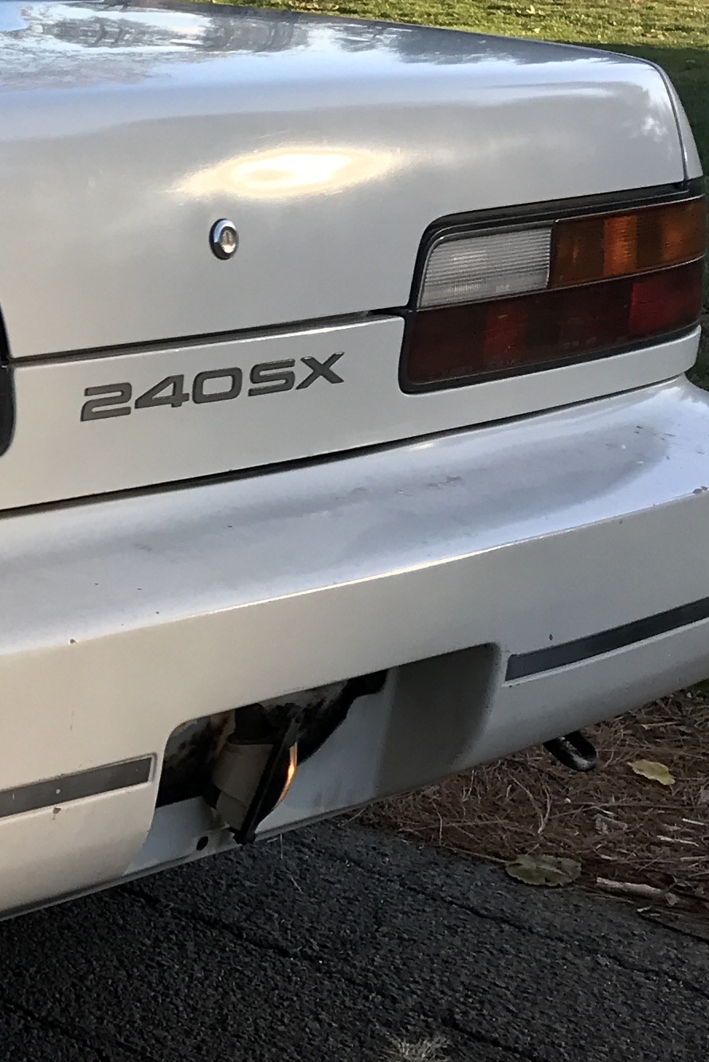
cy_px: 290
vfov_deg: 22.9
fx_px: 2598
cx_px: -598
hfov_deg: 13.7
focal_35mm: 88
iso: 20
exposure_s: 1/630
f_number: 1.8
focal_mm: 3.99
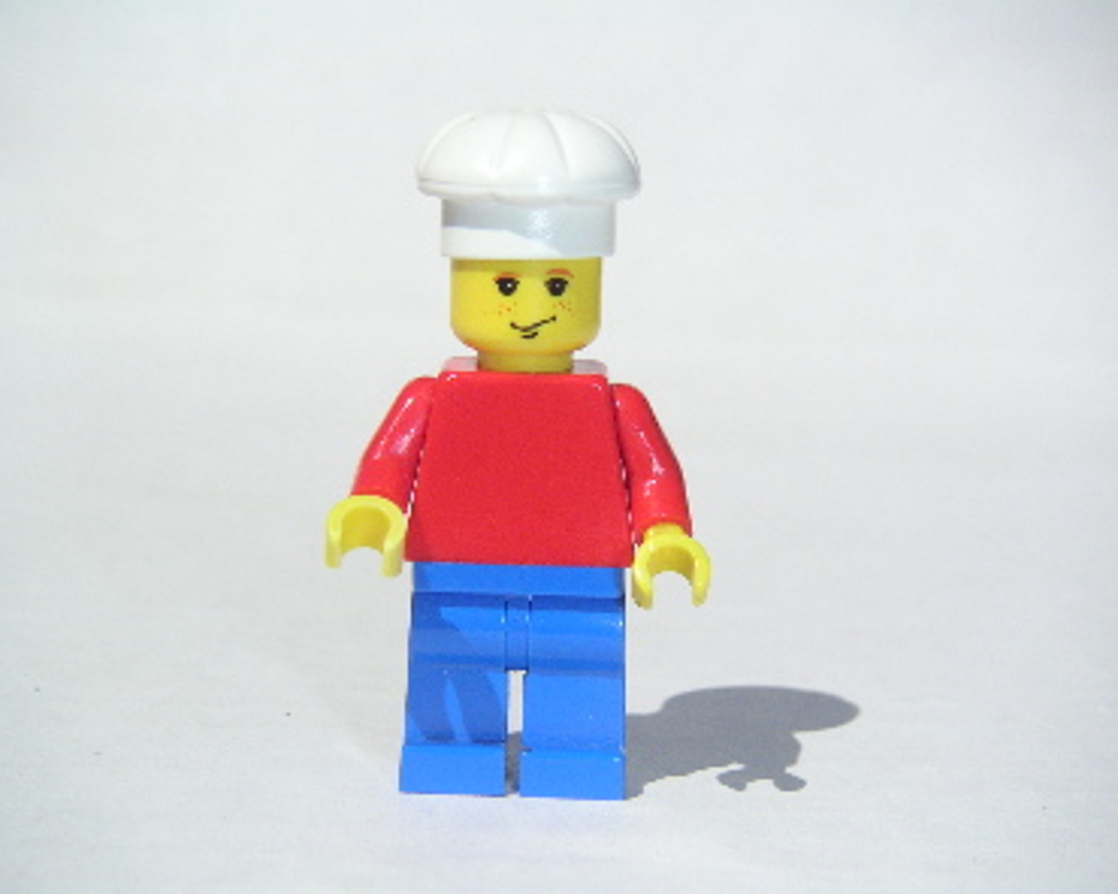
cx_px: 547
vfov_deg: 19.9
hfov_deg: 24.7
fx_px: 2548
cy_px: 447
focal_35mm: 77
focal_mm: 11.3
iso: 125
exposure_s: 1/1000
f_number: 8
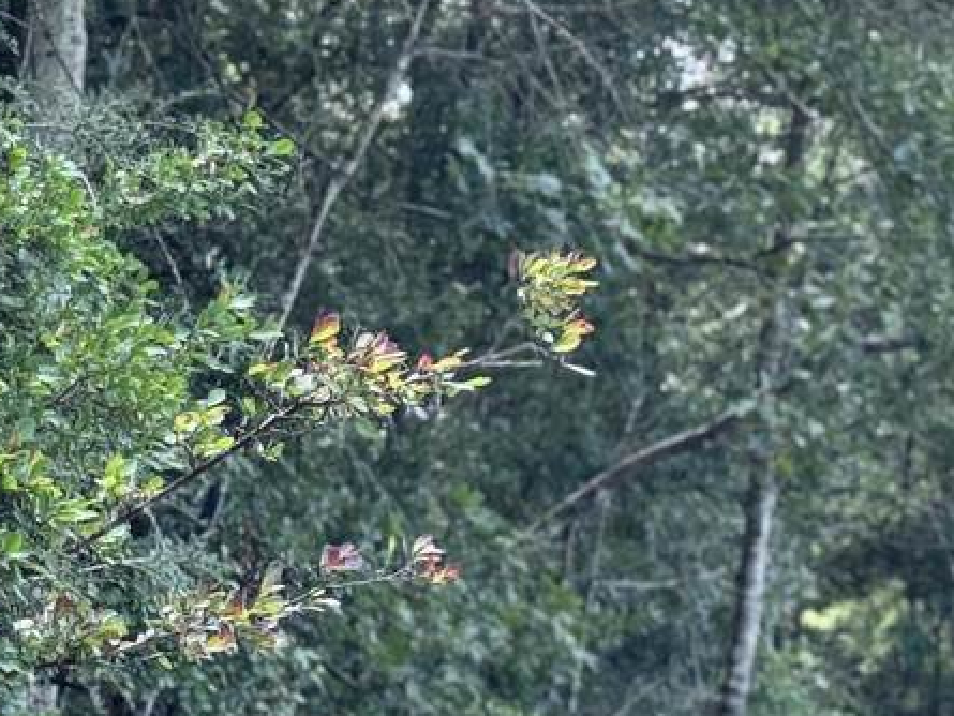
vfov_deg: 10.7
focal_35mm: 138
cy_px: 88
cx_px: 654
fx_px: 3804
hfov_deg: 14.3
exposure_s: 1/572
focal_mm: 6.76
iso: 64
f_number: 1.78
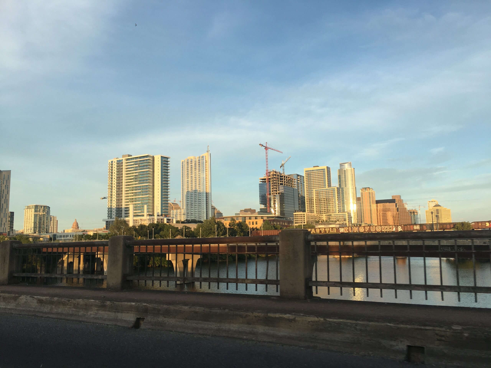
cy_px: 184
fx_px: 411
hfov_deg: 61.7
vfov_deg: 48.2
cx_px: 246
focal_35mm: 29
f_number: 2.2
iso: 25
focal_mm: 4.15
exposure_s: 1/534
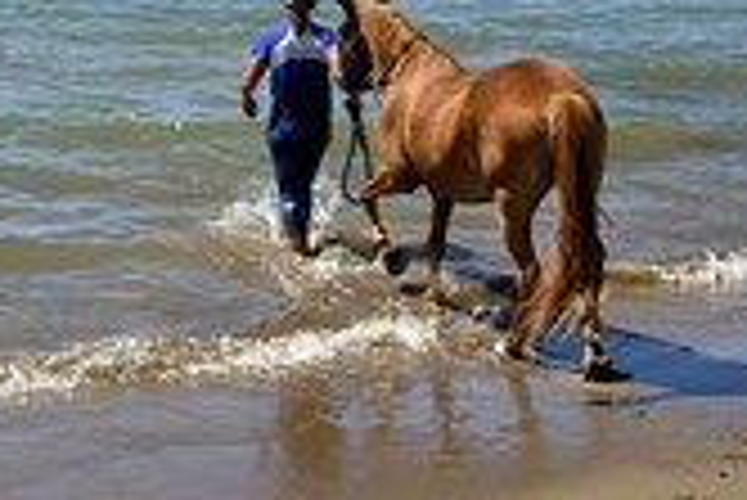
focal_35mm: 86
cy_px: -23
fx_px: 1786
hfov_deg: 22.8
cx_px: 32
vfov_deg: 15.6
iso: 200
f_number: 14
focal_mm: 34
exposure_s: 1/250
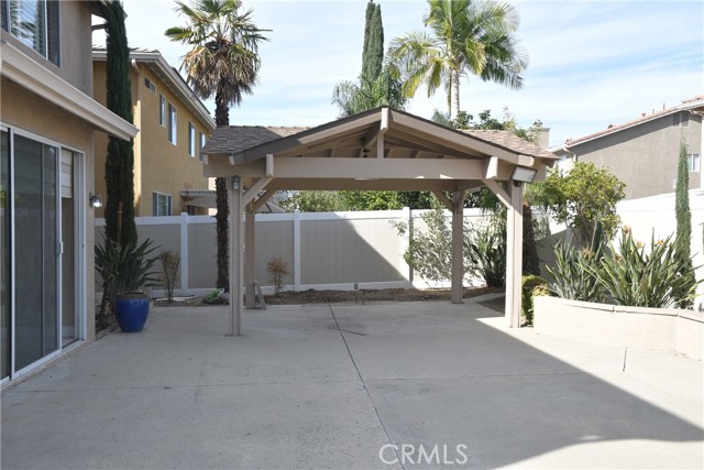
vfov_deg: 43.6
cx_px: 352
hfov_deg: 61.9
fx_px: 587
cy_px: 235
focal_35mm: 30
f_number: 11
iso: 800
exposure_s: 1/500
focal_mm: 20
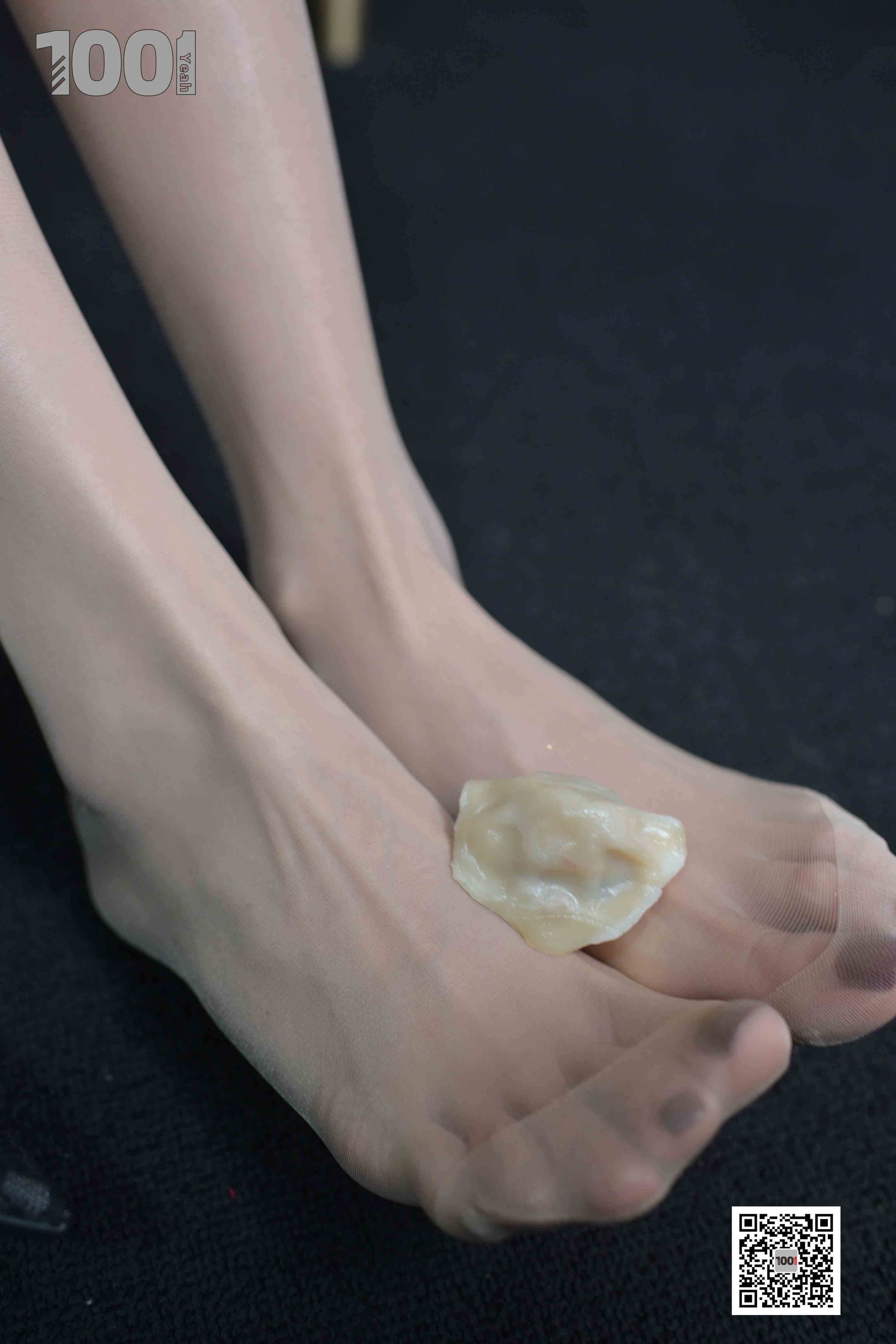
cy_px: 672
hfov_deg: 37.9
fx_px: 1306
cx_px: 448
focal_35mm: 35
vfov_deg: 54.4
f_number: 3.5
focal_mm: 35
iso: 800
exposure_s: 1/160
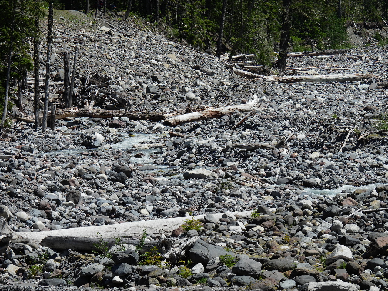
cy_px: 146
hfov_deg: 6.2
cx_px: 194
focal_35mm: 320
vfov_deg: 4.6
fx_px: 3587
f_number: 5
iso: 100
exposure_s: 1/800
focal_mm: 57.1
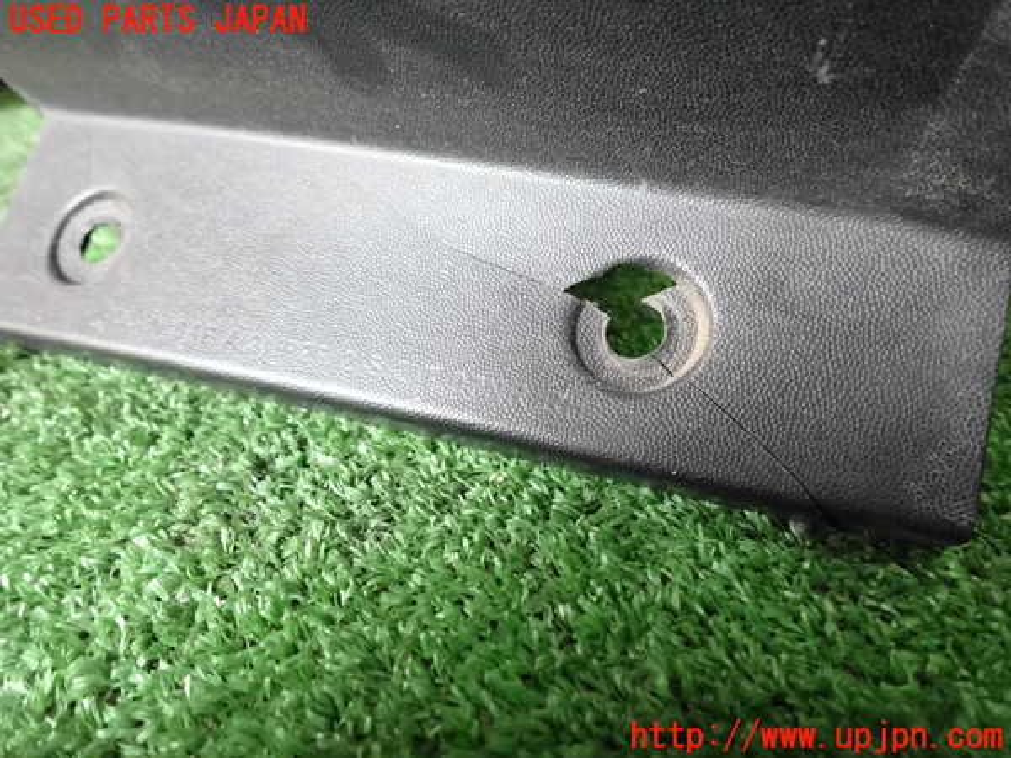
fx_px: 730
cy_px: 379
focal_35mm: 25
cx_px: 506
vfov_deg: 54.9
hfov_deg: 69.4
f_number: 2
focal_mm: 4.5
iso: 2000
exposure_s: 1/250
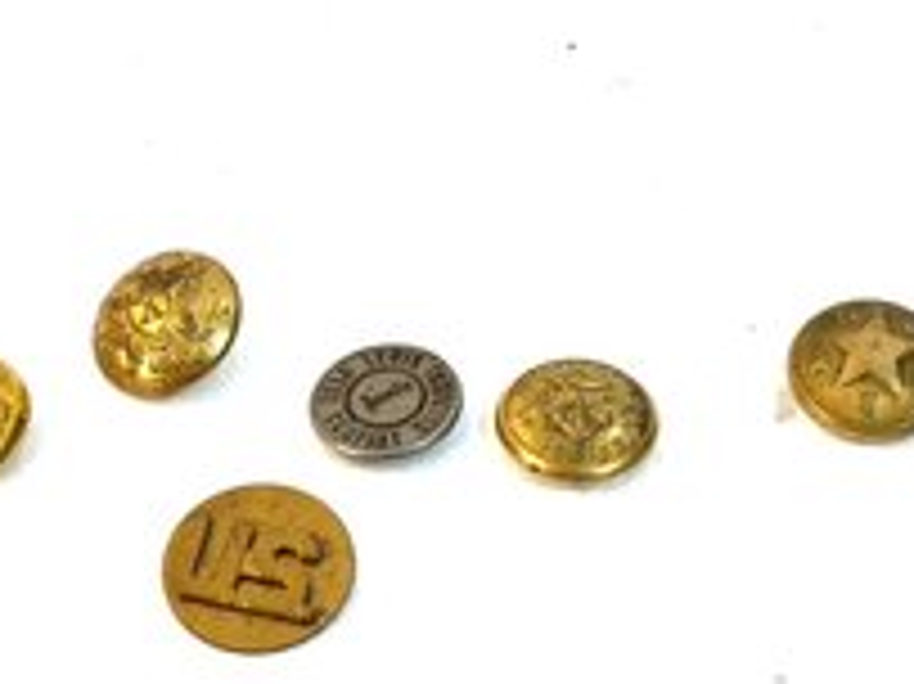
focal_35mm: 88
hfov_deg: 22.3
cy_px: 358
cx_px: 484
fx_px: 2322
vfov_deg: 16.8
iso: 25
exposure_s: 1/160
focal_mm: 5.96
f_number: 1.6
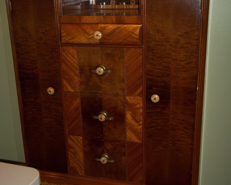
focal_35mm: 47
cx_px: 115
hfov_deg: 39.5
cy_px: 91
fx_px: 321
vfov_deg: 32.1
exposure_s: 1/30
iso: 80
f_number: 3.1
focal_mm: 6.5
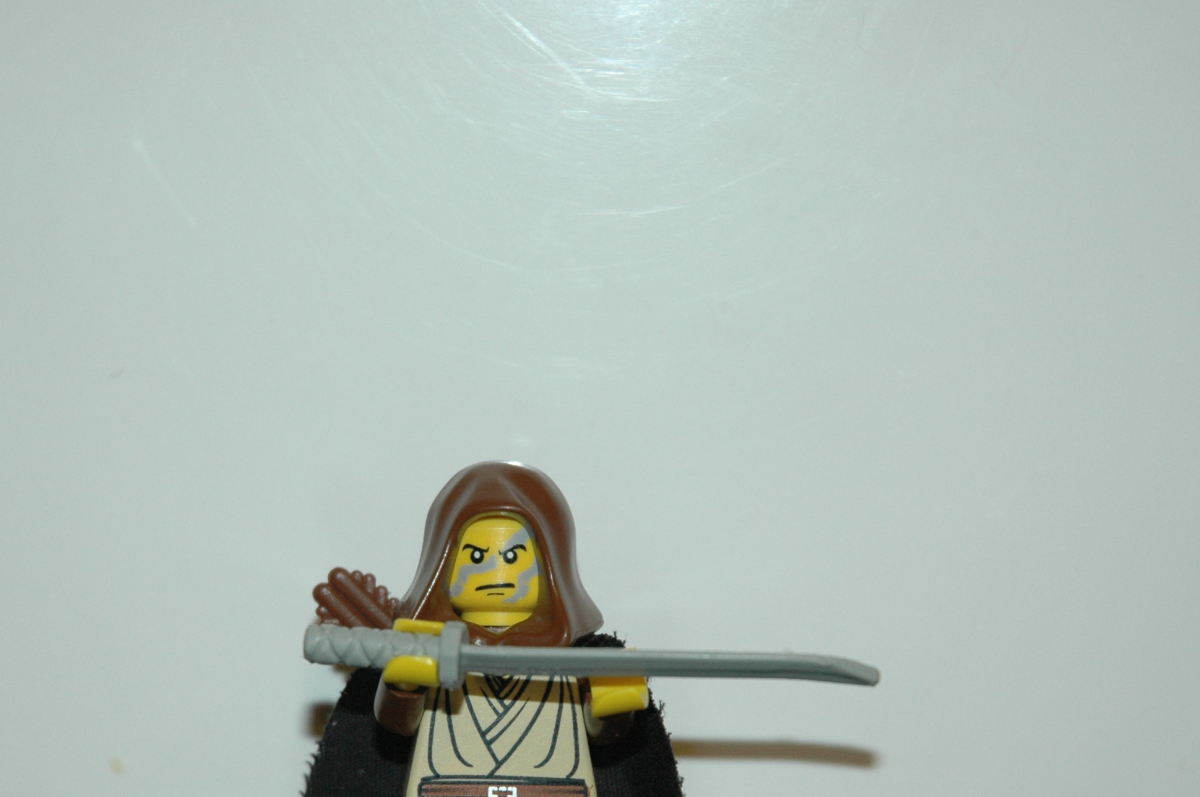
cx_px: 511
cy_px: 574
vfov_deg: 8.4
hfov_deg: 12.6
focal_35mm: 163
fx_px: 5428
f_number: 4.5
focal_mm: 70
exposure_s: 1/60
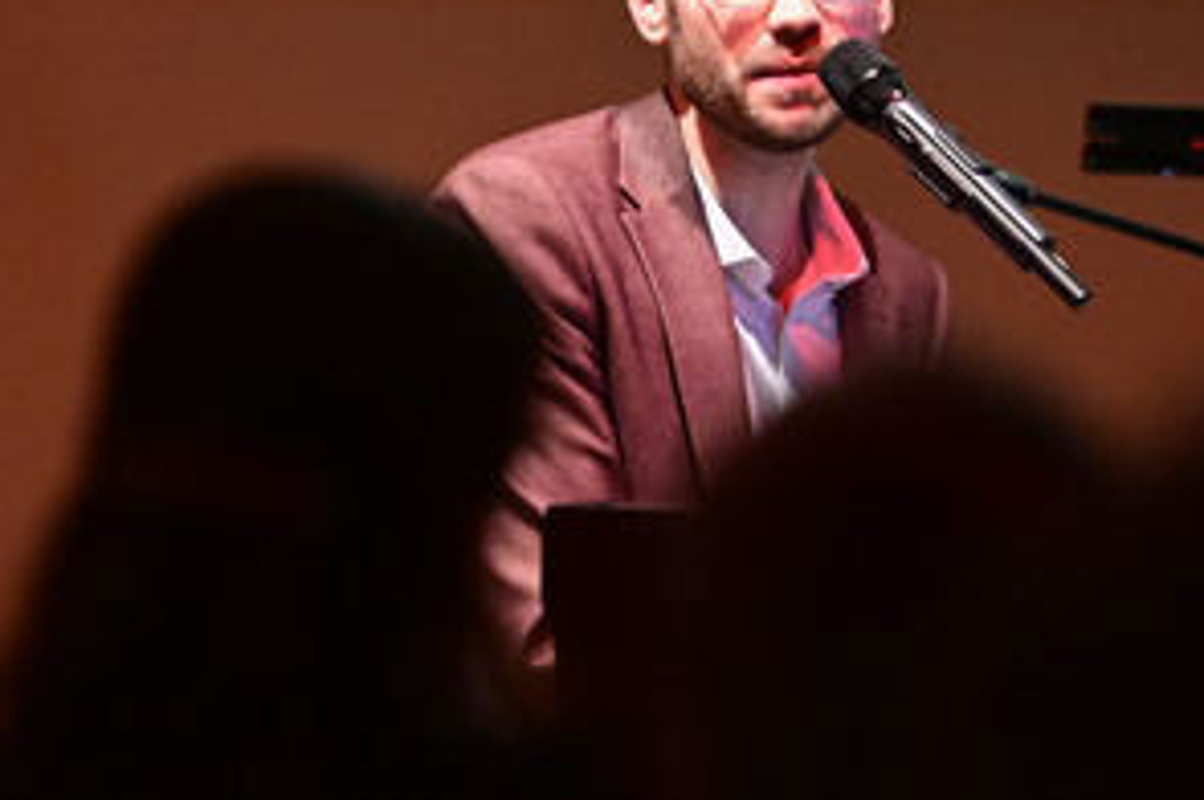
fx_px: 10223
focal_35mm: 306
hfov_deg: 6.7
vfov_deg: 4.5
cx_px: 757
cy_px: 200
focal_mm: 200
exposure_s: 1/200
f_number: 3.2
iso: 8000
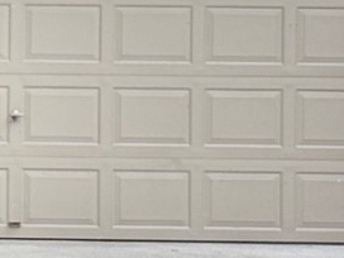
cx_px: -458
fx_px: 2802
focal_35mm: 282
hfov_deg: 6.7
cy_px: 44
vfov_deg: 5.3
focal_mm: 6.76
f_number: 1.78
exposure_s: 1/228
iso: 125
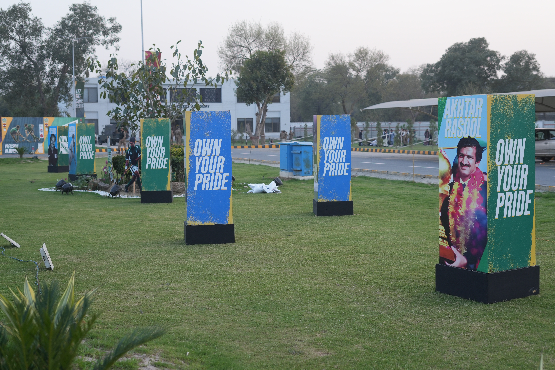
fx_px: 771
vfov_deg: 27.0
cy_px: 185
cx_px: 278
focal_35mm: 50
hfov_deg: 39.6
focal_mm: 50
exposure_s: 1/160
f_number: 4
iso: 400
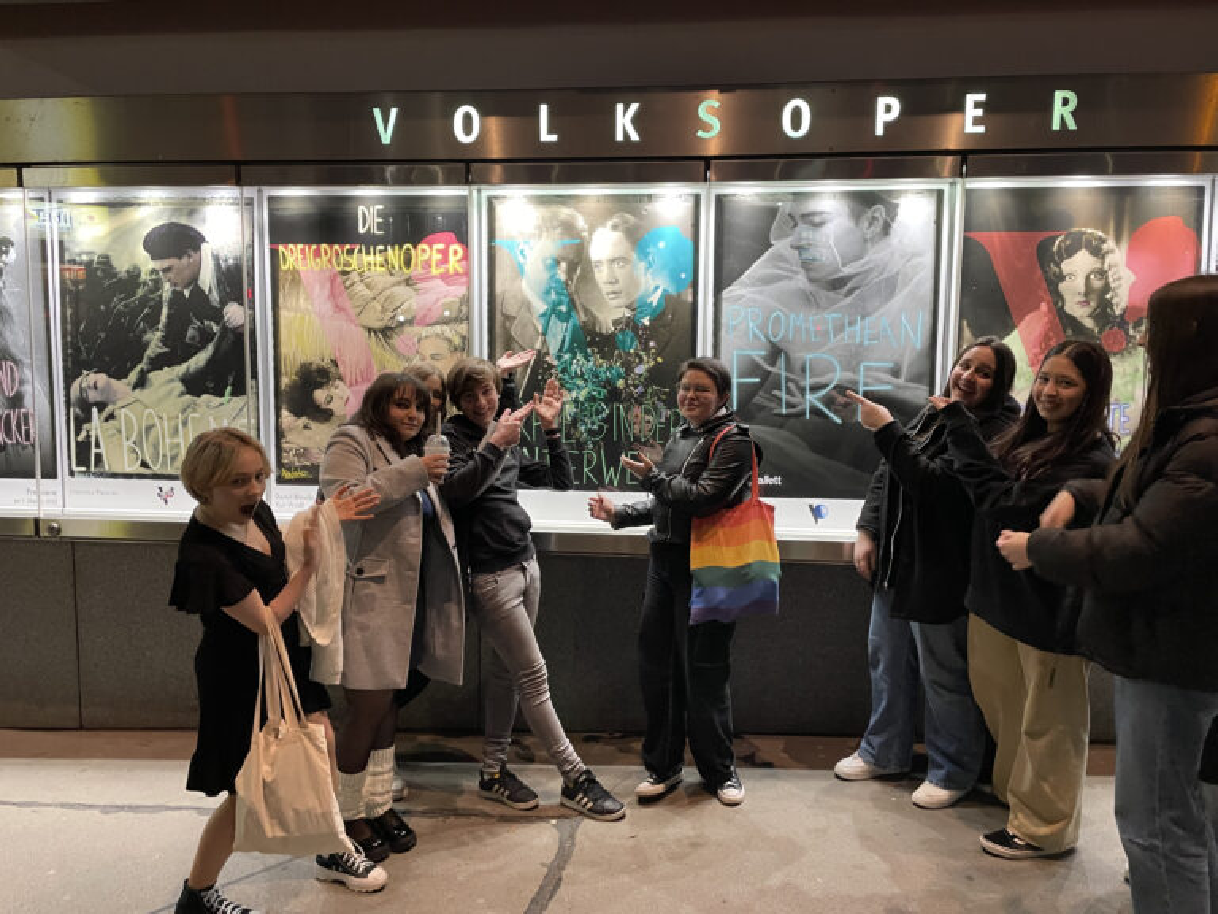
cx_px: 609
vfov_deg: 53.1
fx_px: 915
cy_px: 457
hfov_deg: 67.3
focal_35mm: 26
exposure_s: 1/50
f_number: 1.6
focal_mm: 4.2
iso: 250
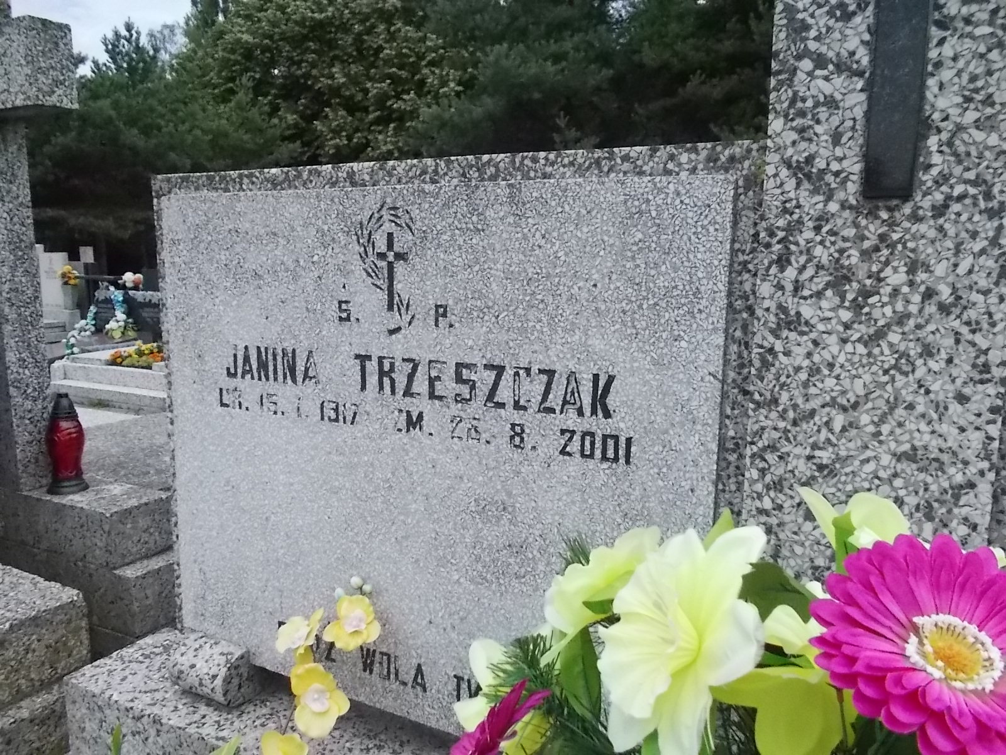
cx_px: 503
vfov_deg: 53.1
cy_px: 378
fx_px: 756
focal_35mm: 26
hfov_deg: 67.3
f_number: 8
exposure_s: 1/500
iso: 400
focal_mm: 4.6
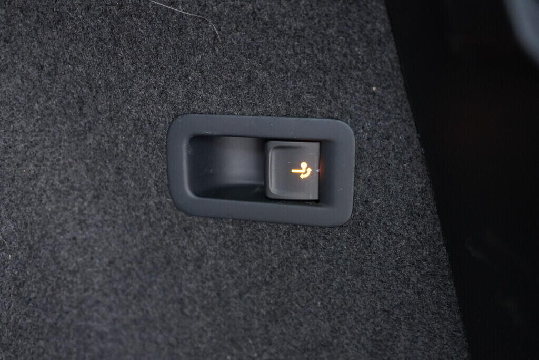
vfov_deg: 36.9
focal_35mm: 36
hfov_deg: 53.1
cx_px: 270
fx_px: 539
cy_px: 180
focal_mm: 24
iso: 2000
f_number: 2.8
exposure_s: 1/40
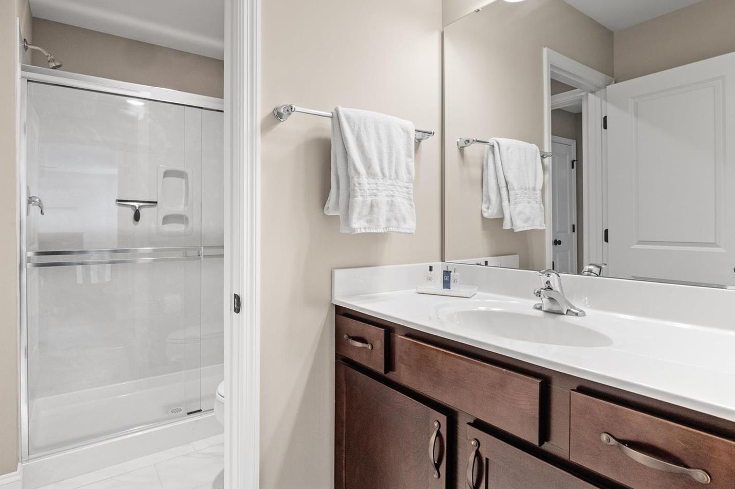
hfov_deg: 90.0
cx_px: 350
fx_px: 367
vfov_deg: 67.2
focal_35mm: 18
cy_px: 220
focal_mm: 8
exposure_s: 1/200
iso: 400
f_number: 8
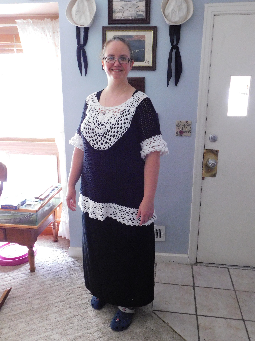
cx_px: 128
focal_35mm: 30
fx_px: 295
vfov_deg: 60.0
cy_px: 170
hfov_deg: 46.8
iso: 800
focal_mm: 5.3
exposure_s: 1/3
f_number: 3.2
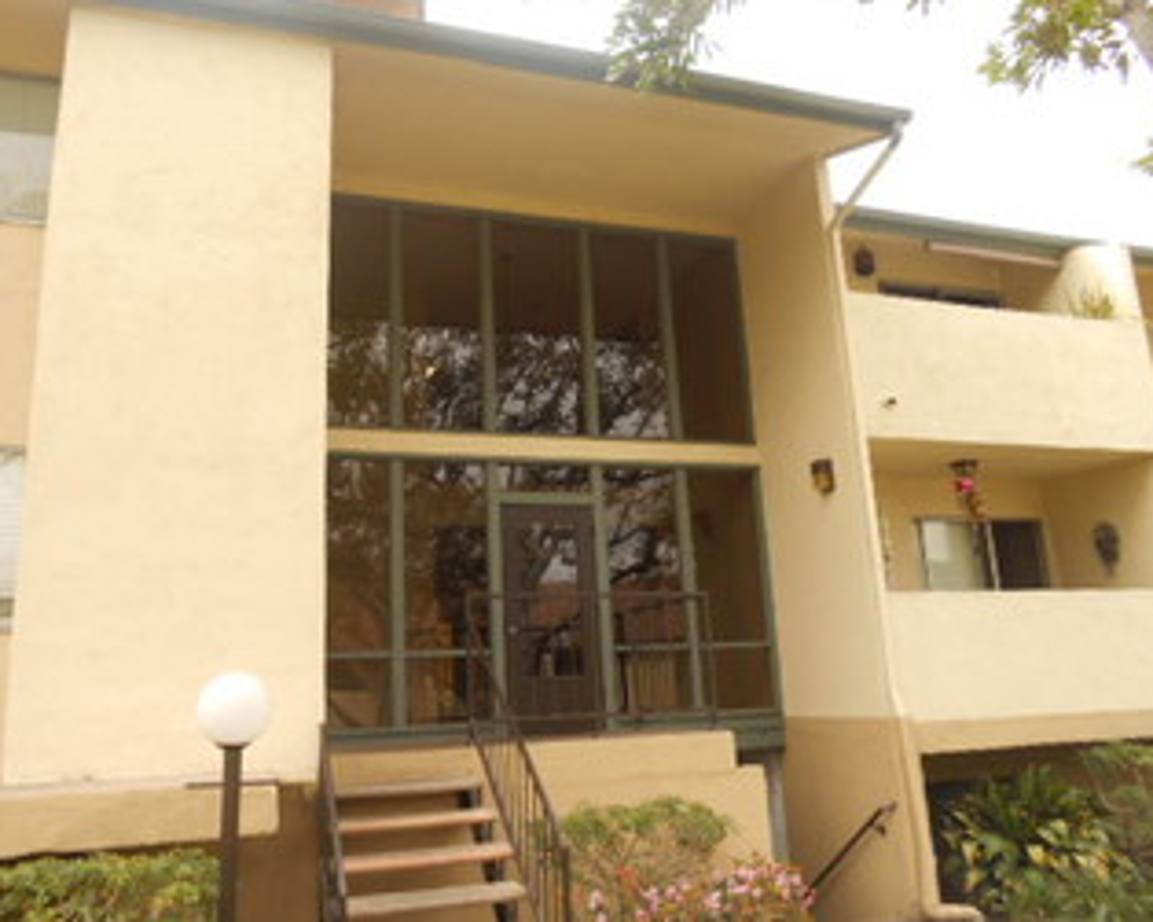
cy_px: 448
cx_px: 540
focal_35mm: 28
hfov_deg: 62.2
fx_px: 955
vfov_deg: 51.5
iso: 100
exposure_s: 1/250
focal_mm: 4.6
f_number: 3.5
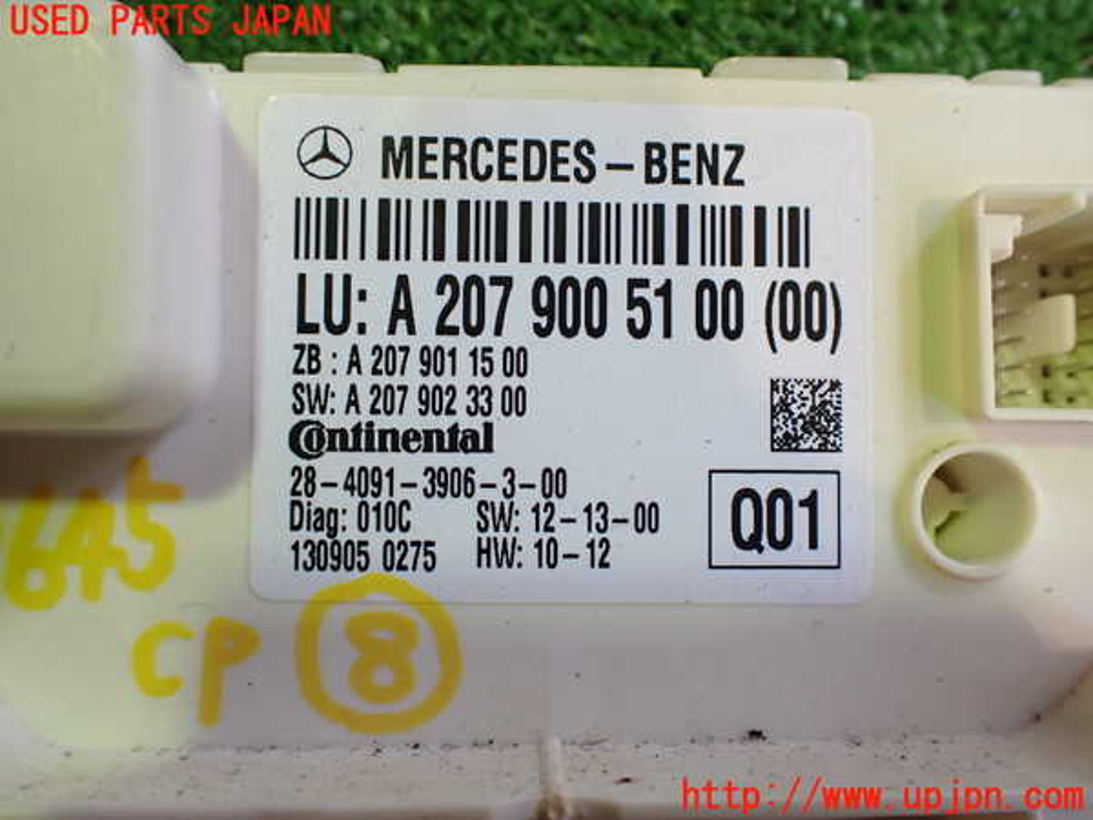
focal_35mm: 30
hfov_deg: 60.0
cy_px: 410
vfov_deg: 46.8
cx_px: 546
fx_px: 947
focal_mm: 5.4
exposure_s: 1/125
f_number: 2.3
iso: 500
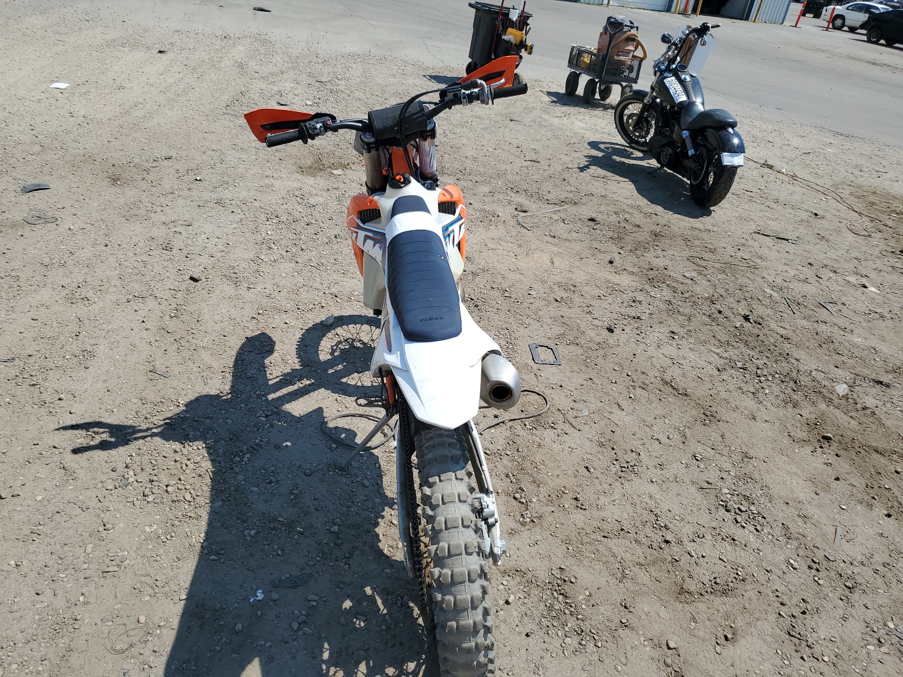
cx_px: 452
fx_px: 678
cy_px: 338
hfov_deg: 67.3
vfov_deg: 53.1
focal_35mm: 26
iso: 50
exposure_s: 1/5000
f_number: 1.5
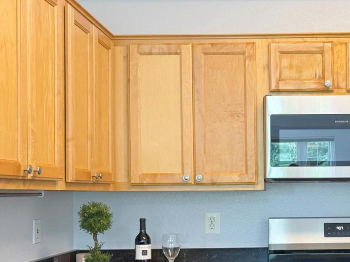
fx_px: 505
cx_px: 294
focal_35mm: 50
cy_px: 250
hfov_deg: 36.5
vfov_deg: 27.7
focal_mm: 6.76
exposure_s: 1/60
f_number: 1.78
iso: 200
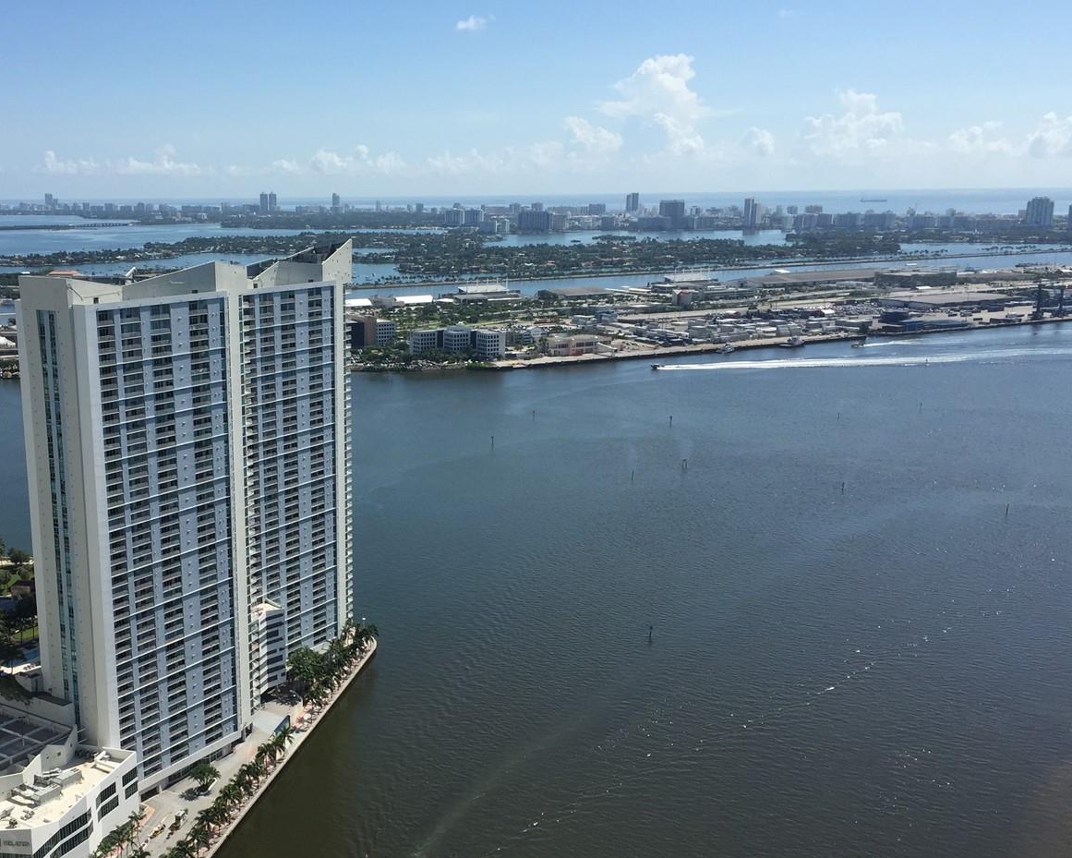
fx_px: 1237
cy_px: 510
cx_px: 348
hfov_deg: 46.0
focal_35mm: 39
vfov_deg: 38.1
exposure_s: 1/2825
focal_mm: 4.15
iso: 32
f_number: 2.2
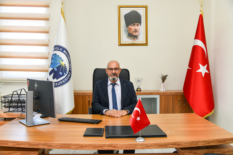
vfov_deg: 38.9
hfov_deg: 55.8
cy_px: 78
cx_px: 116
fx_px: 220
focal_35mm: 34
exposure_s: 1/80
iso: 800
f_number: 4.5
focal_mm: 34
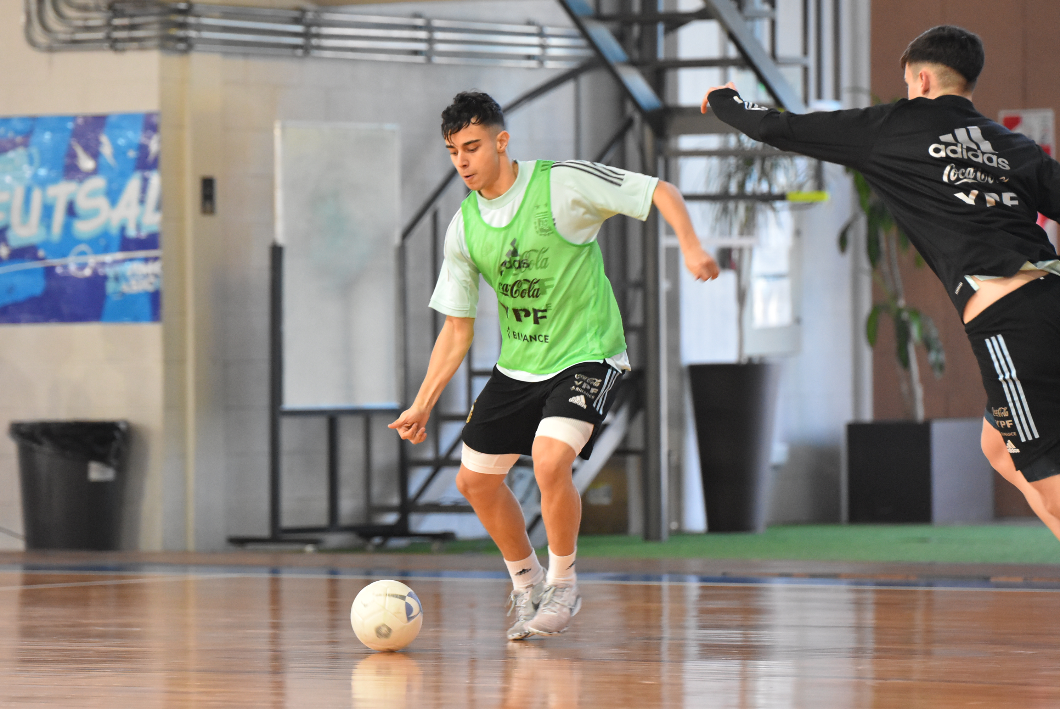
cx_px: 530
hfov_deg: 8.8
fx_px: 6851
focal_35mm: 232
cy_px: 354
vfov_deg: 5.9
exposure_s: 1/320
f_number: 2.8
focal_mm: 155
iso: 3200
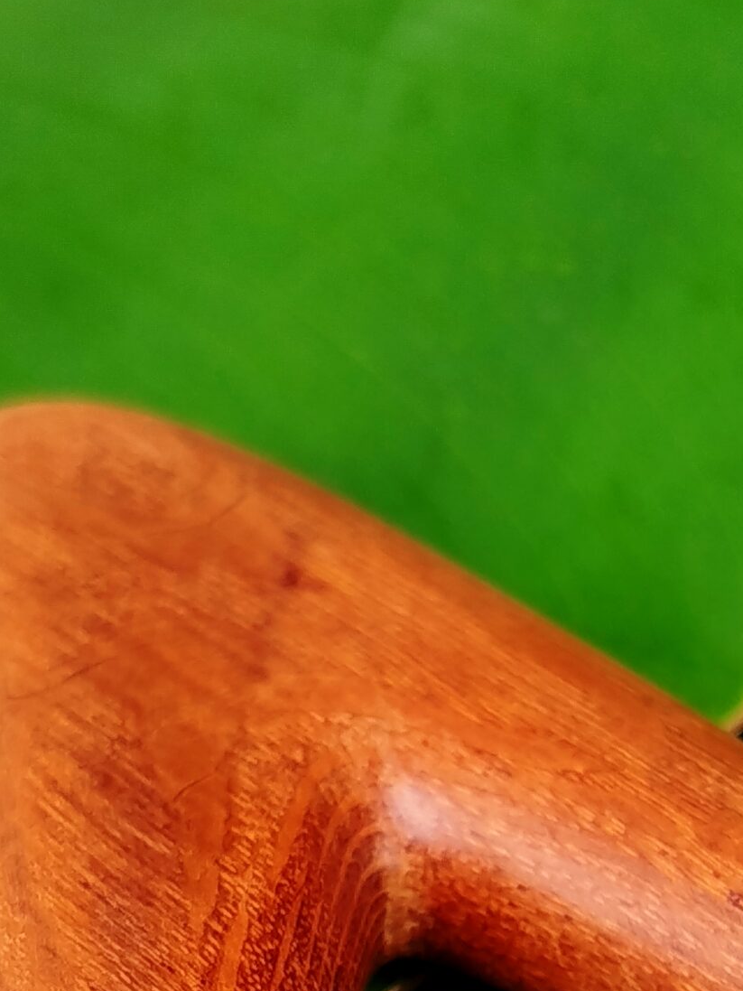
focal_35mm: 112
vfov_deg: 17.1
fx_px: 3205
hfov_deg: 13.2
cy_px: 1033
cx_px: 490
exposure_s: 1/120
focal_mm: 5.31
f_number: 1.7
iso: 50
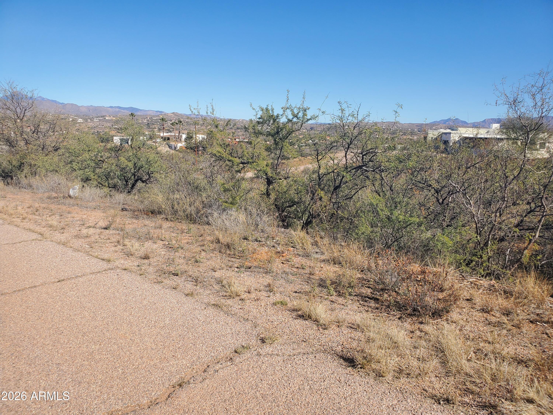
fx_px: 415
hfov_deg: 67.3
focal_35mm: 26
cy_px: 208
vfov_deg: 53.1
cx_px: 276
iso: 50
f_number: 2.4
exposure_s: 1/1391
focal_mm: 4.3
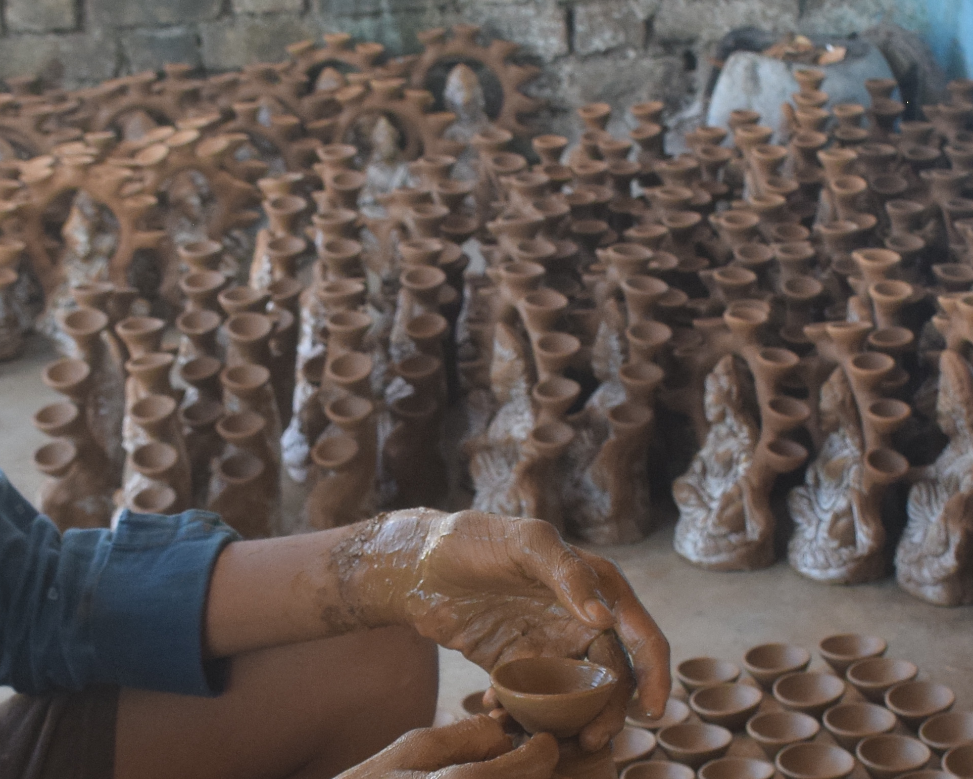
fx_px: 6566
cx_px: 458
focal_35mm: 228
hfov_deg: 8.5
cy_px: 604
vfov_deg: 6.8
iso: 500
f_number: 7.1
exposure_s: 1/250
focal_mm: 52
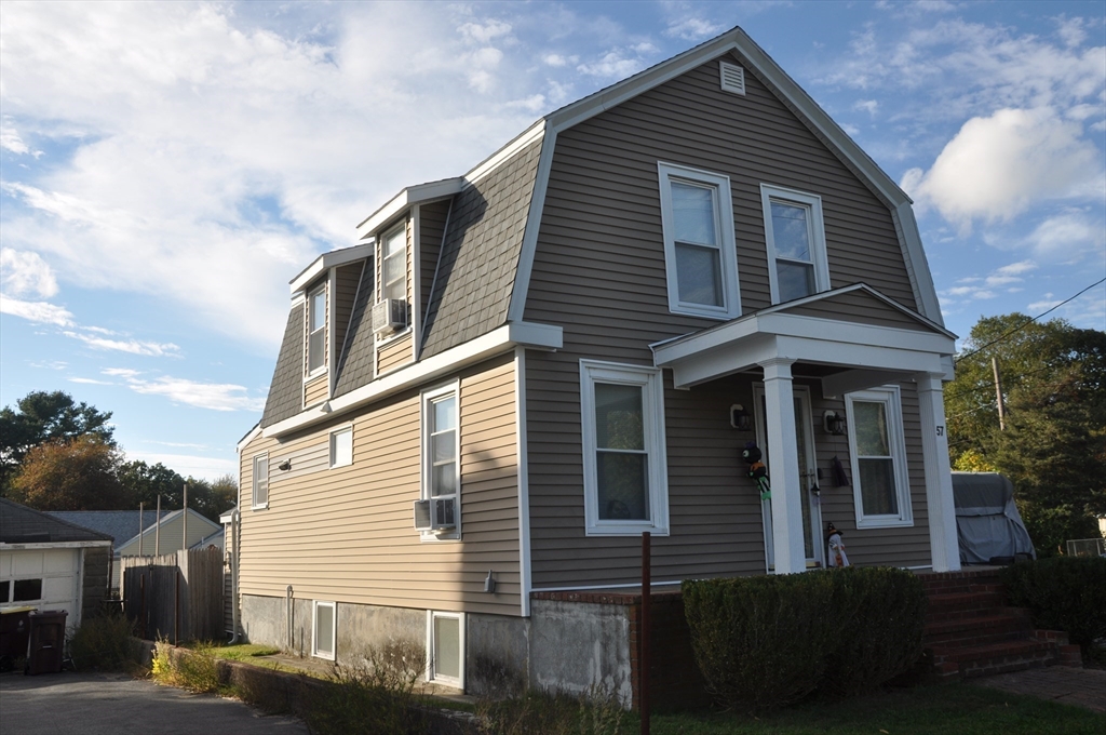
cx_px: 553
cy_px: 368
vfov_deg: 39.9
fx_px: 1013
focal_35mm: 33
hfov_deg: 57.3
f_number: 11
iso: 200
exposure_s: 1/200
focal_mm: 22
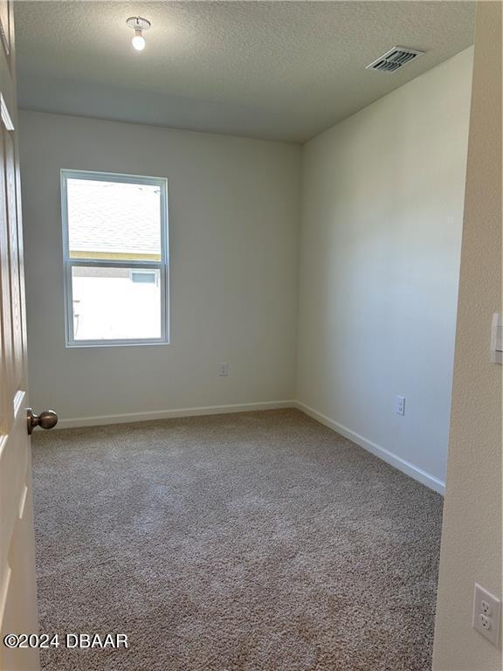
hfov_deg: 56.8
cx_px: 252
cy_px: 336
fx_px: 465
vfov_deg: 71.6
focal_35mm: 24
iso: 100
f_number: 1.78
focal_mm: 6.86
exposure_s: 1/161
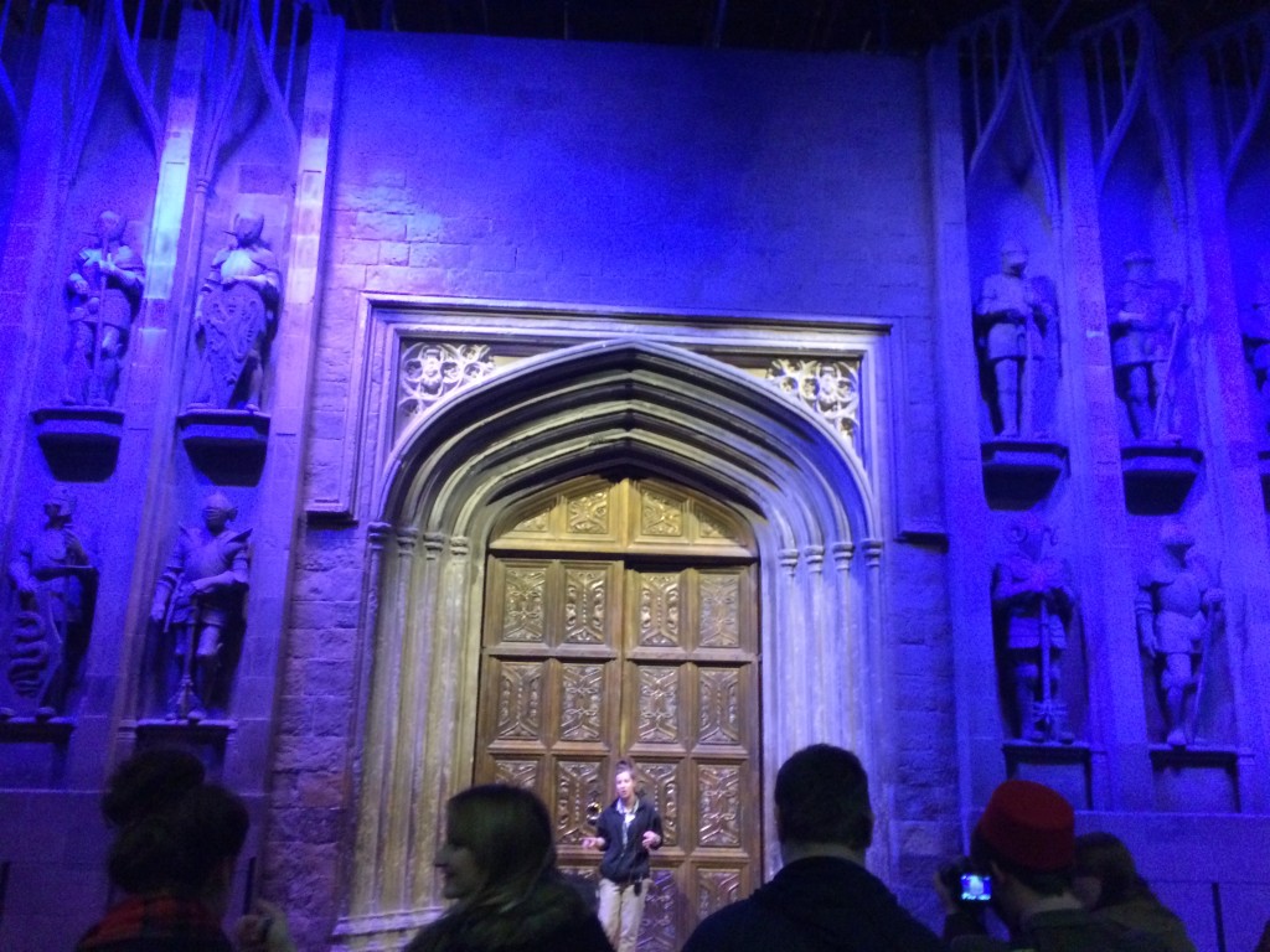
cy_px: 476
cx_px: 635
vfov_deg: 48.2
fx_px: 1064
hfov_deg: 61.7
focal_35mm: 29
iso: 320
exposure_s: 1/30
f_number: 2.2
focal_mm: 4.15
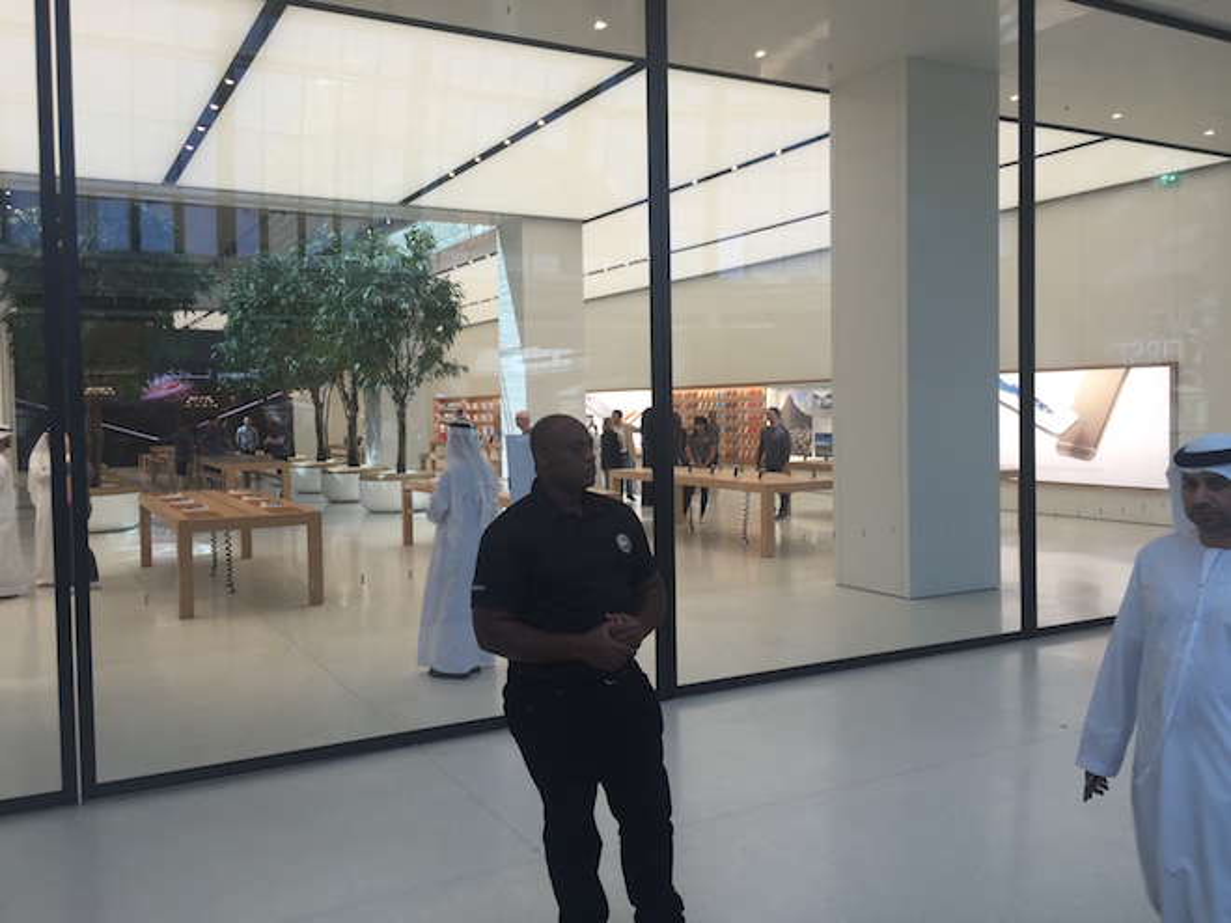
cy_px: 462
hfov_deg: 61.7
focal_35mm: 29
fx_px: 1031
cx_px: 616
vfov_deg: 48.2
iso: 32
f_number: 2.2
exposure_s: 1/101
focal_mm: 4.15
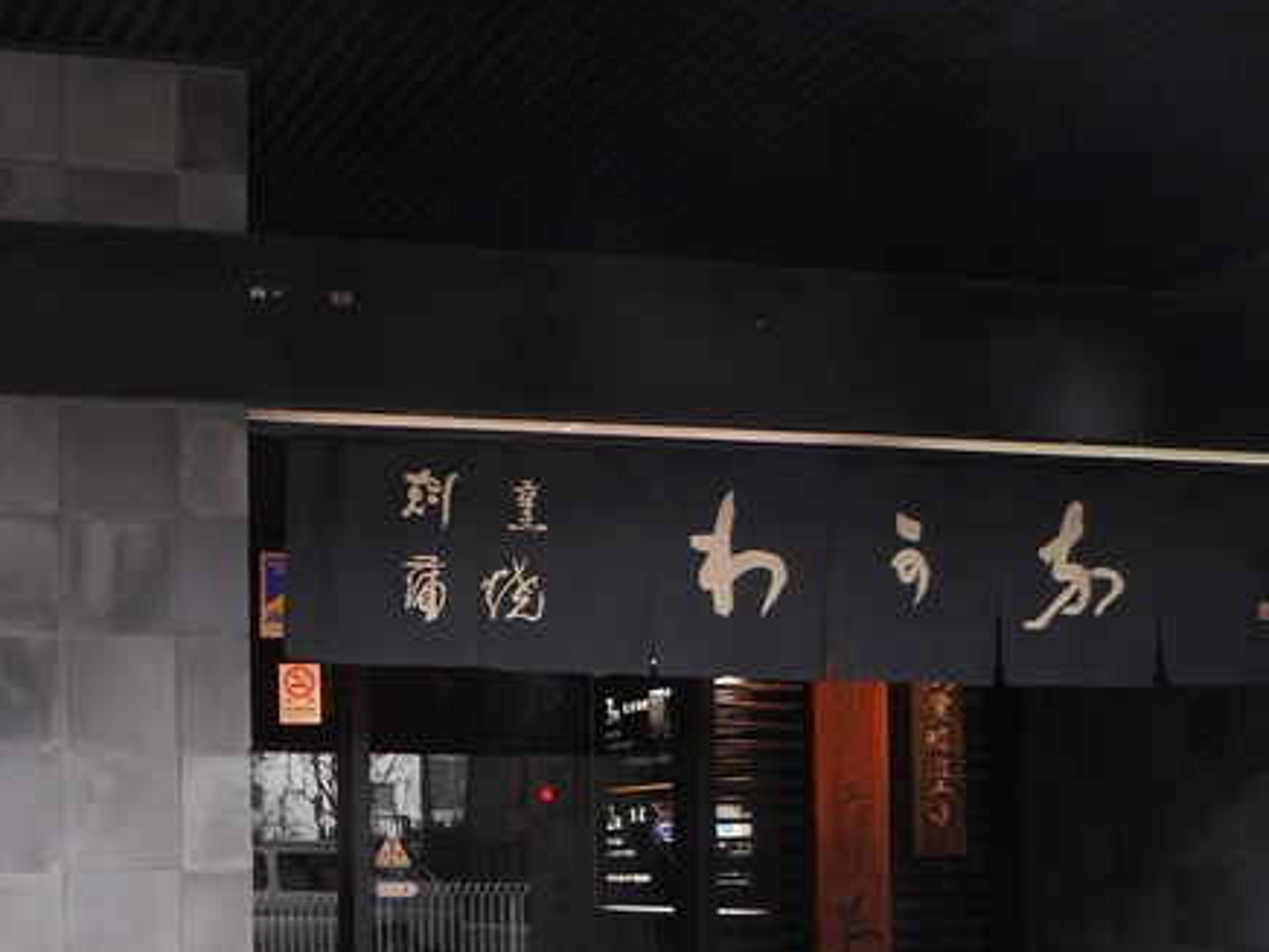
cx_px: 128
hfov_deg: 33.1
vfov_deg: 25.8
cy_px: 827
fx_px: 2016
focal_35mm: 55
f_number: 3.7
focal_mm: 4.5
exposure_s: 1/30
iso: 125
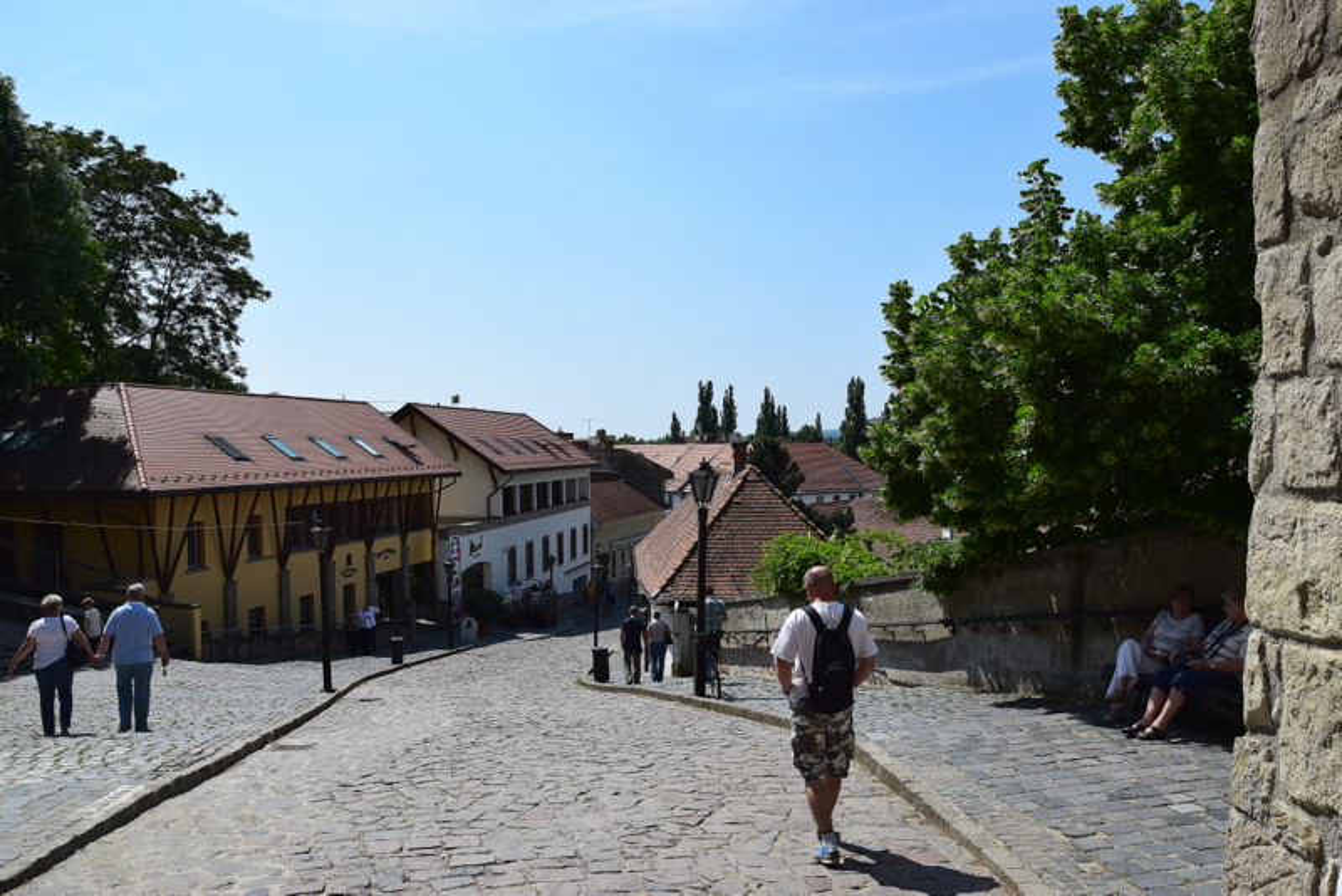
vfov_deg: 48.0
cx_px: 671
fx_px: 1007
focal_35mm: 27
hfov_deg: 67.4
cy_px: 448
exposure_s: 1/500
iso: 320
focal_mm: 18
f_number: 11
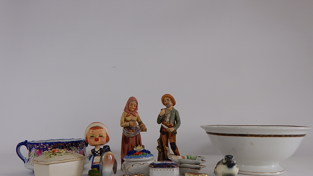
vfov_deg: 37.5
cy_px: 111
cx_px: 157
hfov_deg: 62.6
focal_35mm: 31
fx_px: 257
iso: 125
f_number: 3.2
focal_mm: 5.1
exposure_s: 1/100
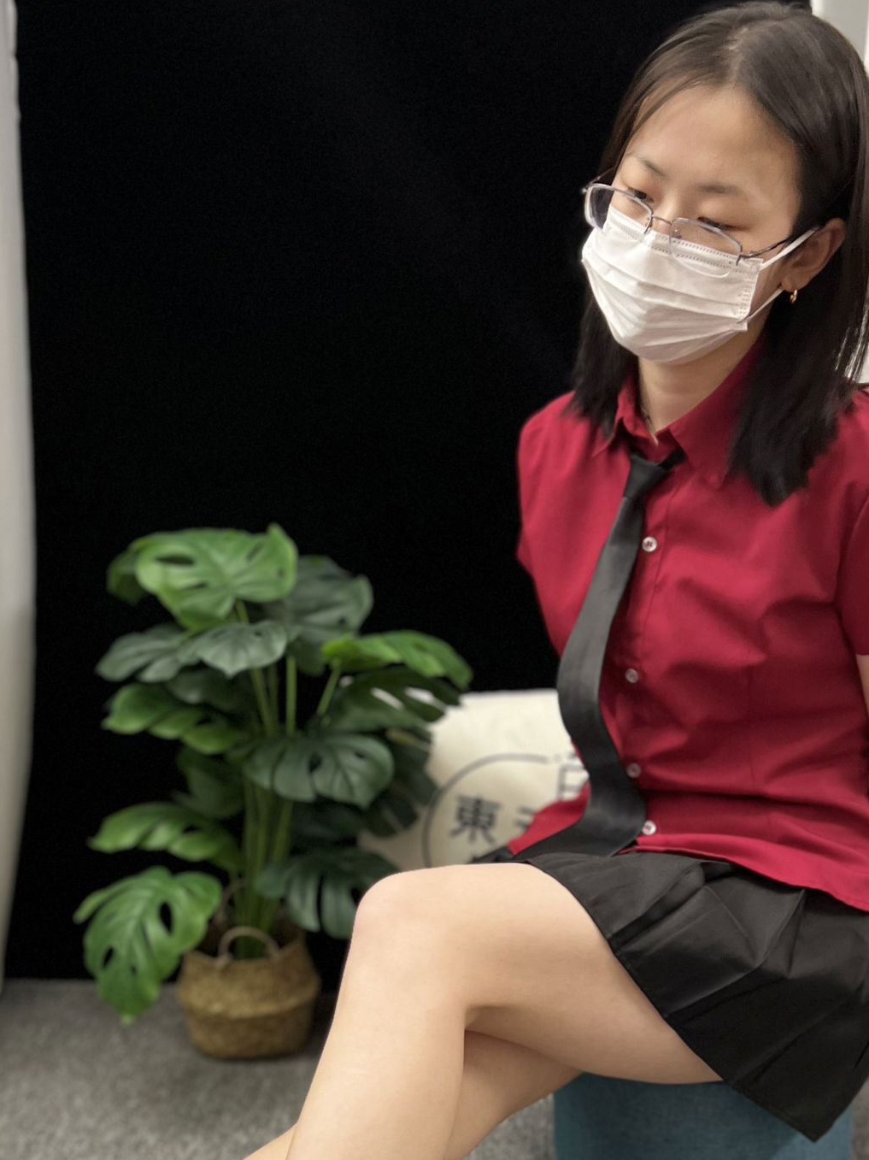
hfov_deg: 31.4
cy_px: 787
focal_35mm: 46
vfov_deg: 40.7
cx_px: 356
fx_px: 1540
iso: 125
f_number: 1.5
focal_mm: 5.7
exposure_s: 1/87
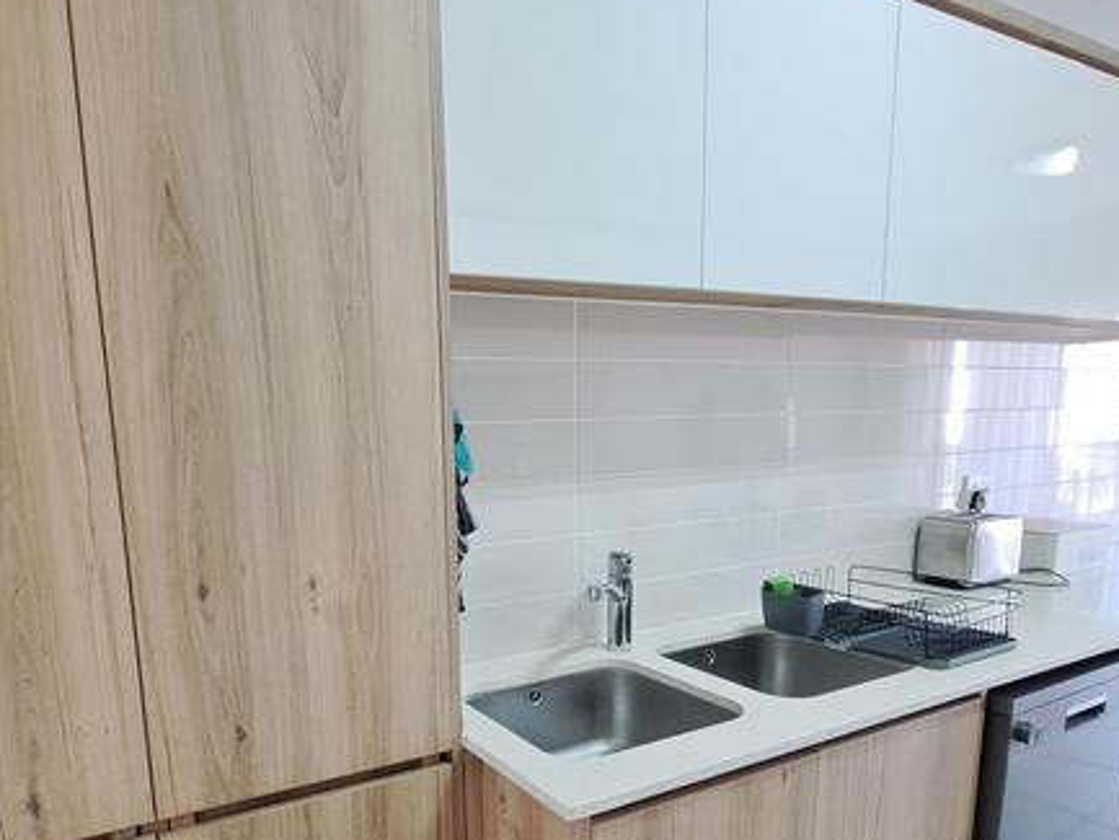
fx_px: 776
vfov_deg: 55.3
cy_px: 579
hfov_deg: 71.3
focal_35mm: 24
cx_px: 491
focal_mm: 1.74
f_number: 2.2
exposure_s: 1/33
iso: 200
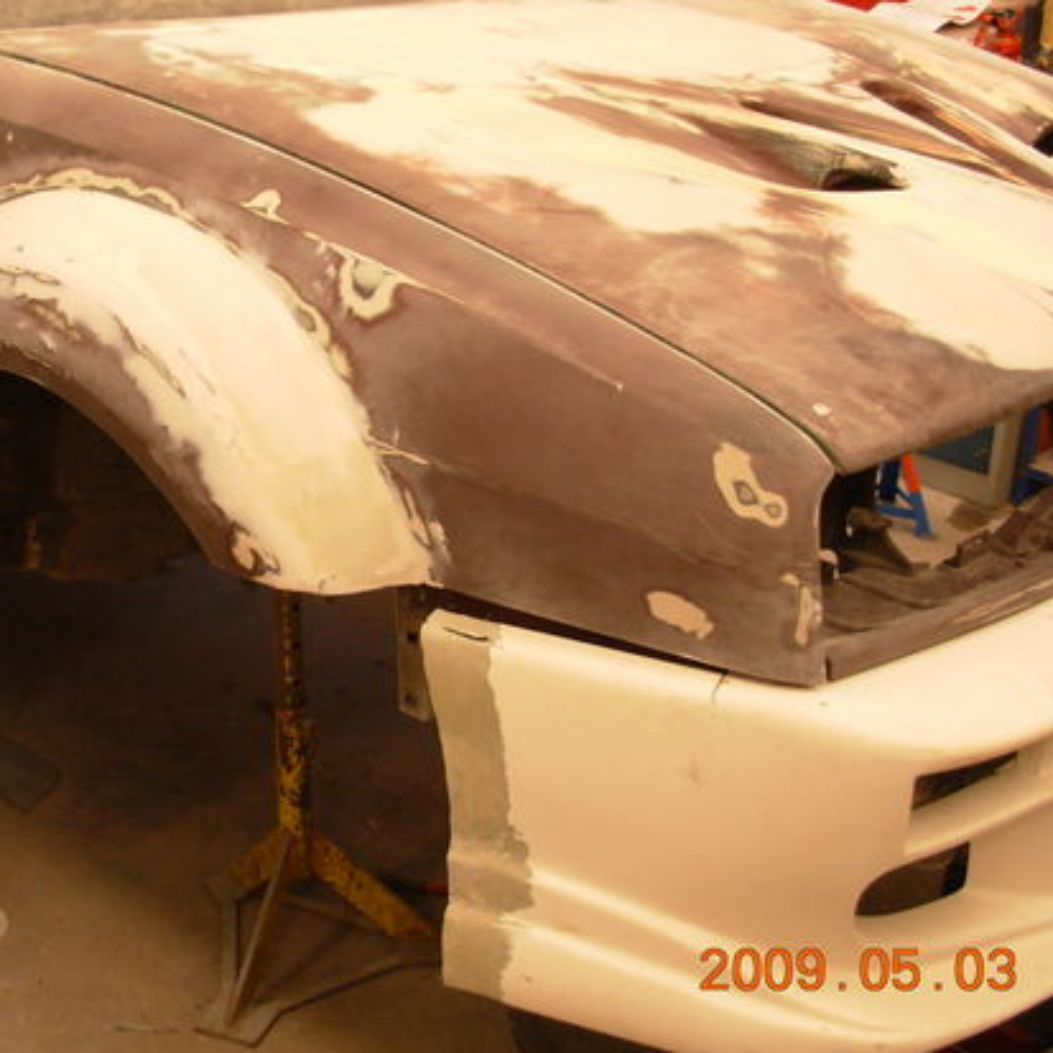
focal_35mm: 52
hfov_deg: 32.1
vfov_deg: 32.8
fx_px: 1790
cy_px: 487
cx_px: 240
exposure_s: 1/32
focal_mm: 6.3
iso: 92
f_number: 2.9
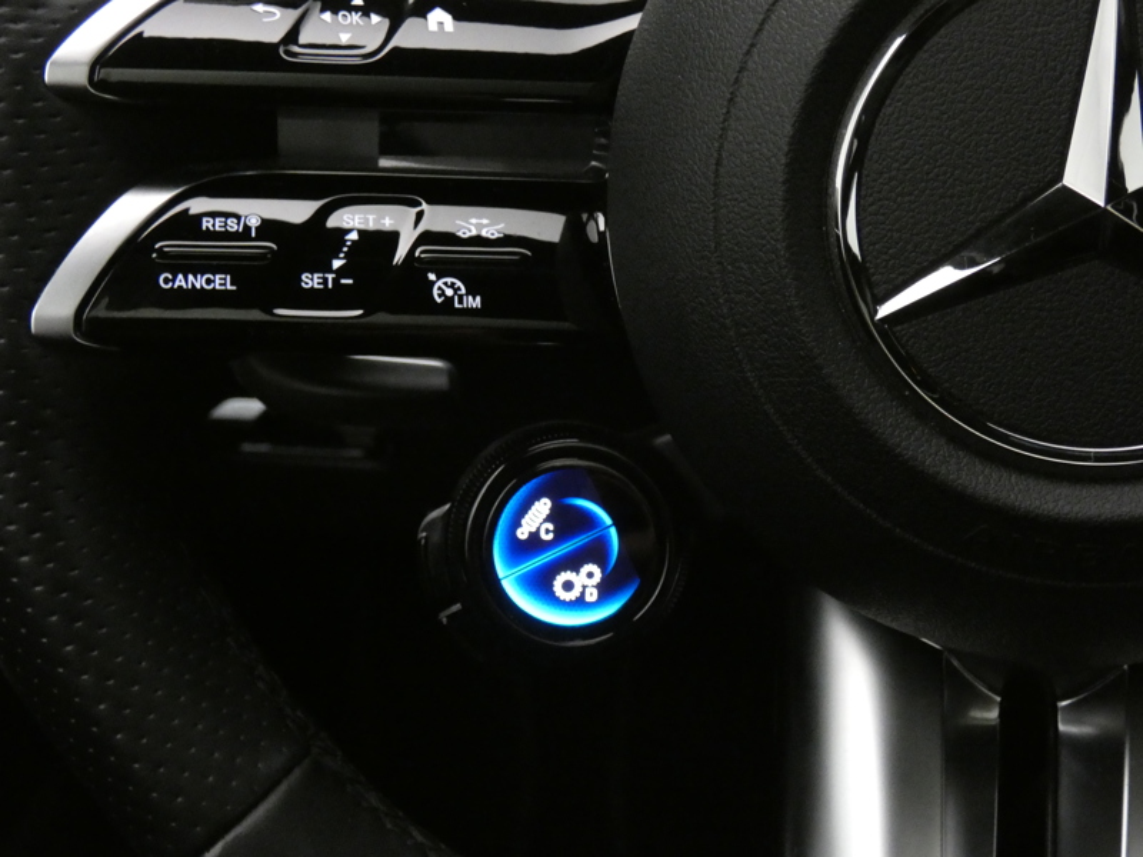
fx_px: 1816
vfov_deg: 26.6
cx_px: 572
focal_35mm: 55
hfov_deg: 34.9
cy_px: 428
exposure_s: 1/13
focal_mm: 9.9
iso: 1600
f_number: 4
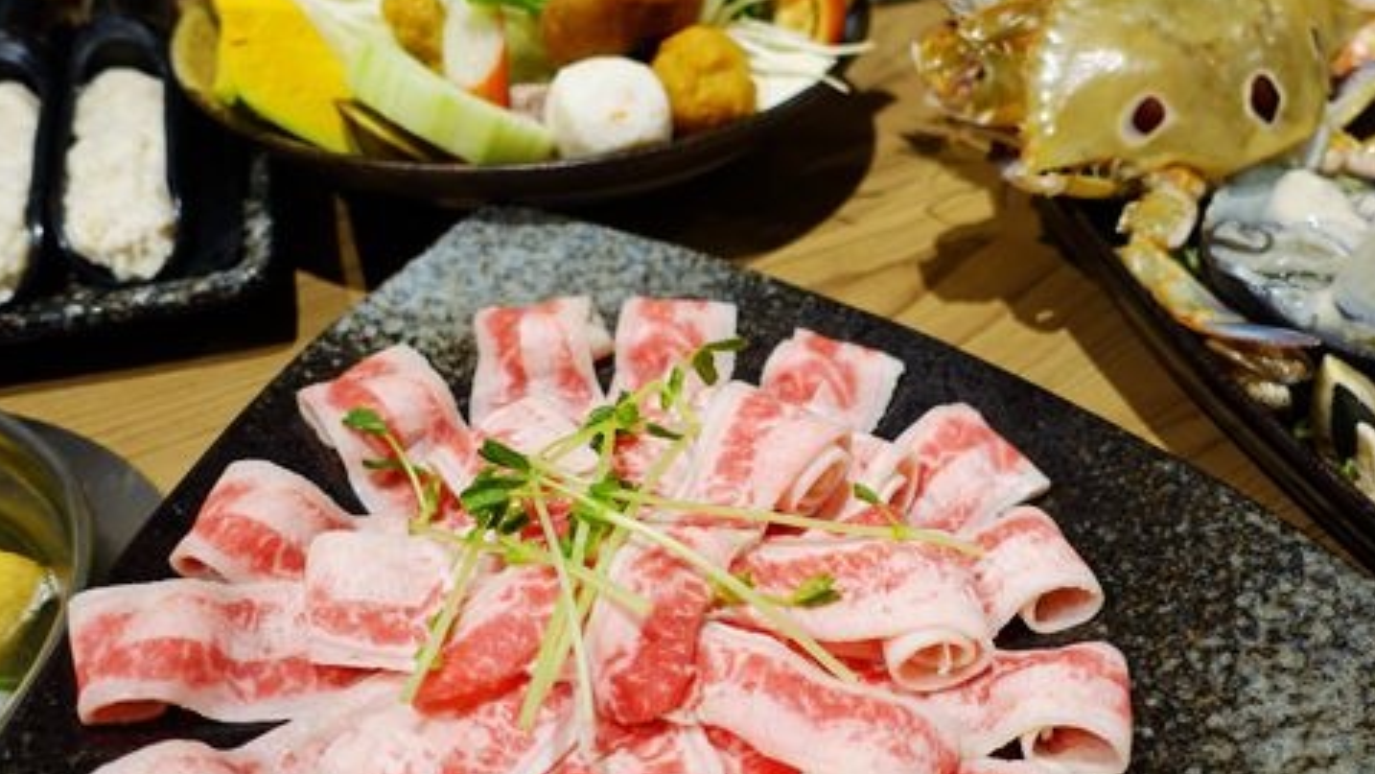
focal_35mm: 37
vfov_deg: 31.8
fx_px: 1349
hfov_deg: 53.4
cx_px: 860
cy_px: 499
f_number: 2.2
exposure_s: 1/30
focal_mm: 9.47
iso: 200
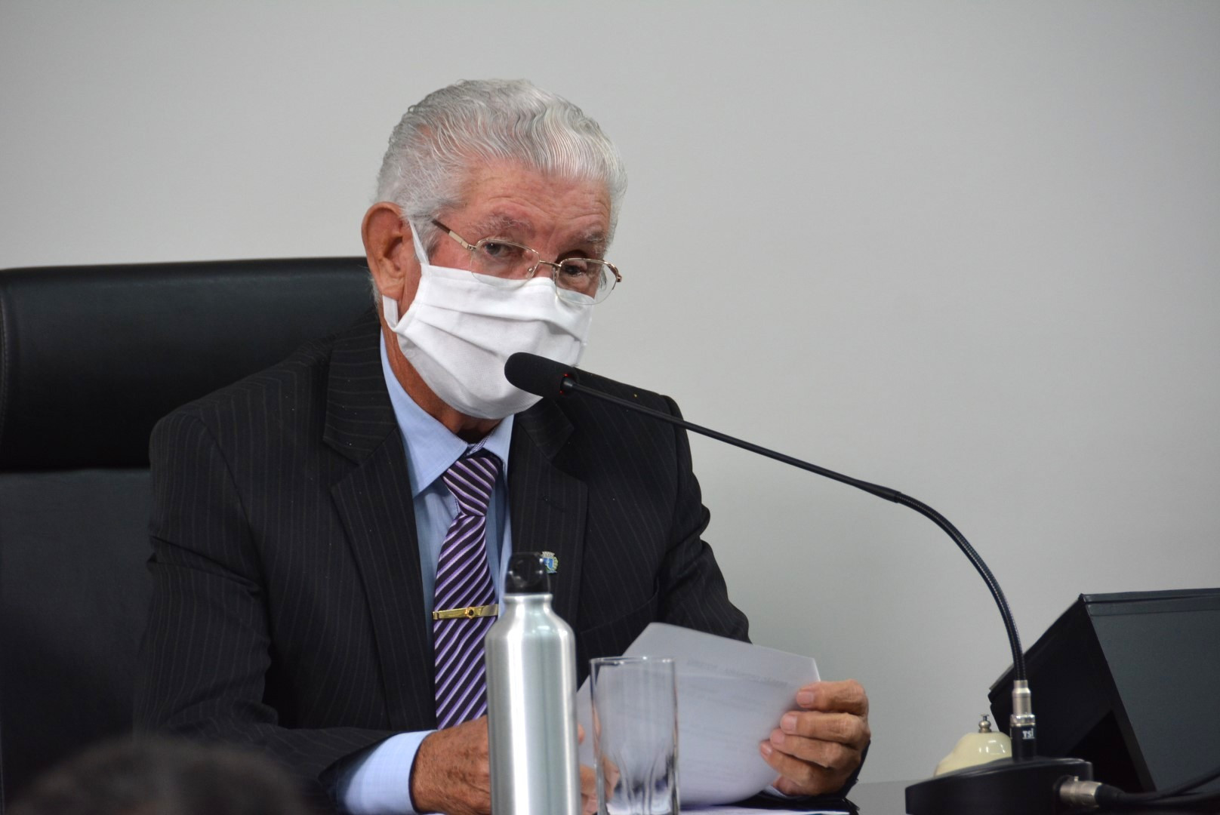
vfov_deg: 4.6
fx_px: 10174
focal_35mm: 300
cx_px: 610
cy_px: 408
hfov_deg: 6.9
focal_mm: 200
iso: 1000
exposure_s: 1/125
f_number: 5.6
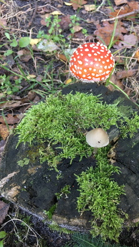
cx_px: 89
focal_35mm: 32
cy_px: 123
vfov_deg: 61.0
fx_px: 210
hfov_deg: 36.4
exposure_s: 1/33
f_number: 2.2
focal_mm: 4.15
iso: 125
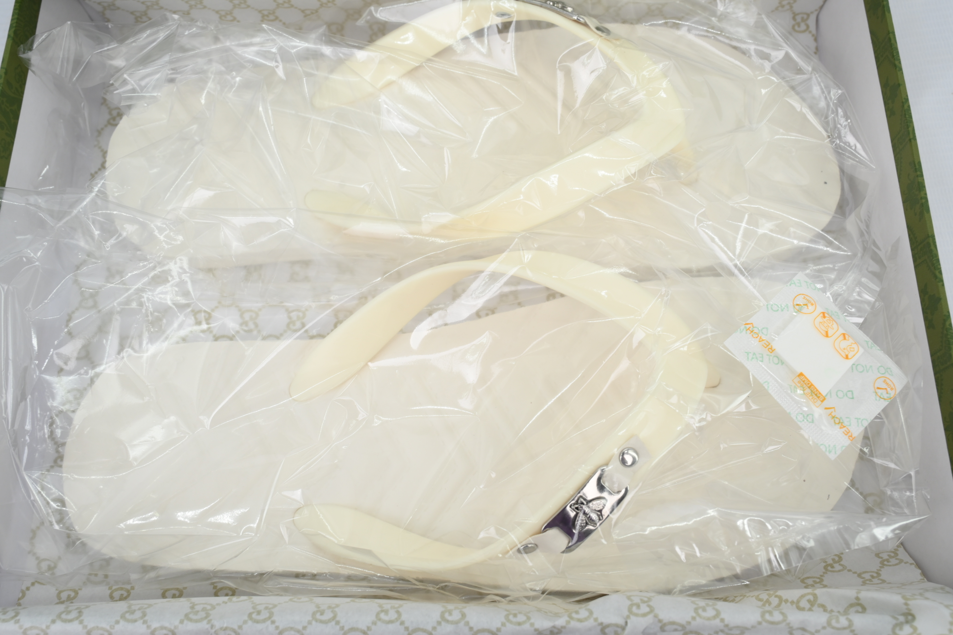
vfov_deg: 41.7
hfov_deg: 59.5
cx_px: 476
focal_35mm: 32
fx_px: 834
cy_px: 318
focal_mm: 31.5
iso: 400
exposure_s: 1/100
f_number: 10
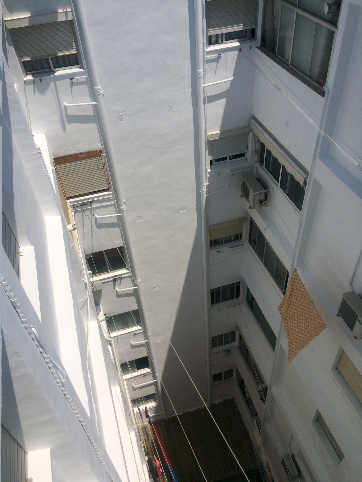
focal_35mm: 29
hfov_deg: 48.2
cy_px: 241
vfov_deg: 61.7
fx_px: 404
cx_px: 181
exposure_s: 1/8264
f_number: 2.2
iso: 32
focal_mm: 4.15
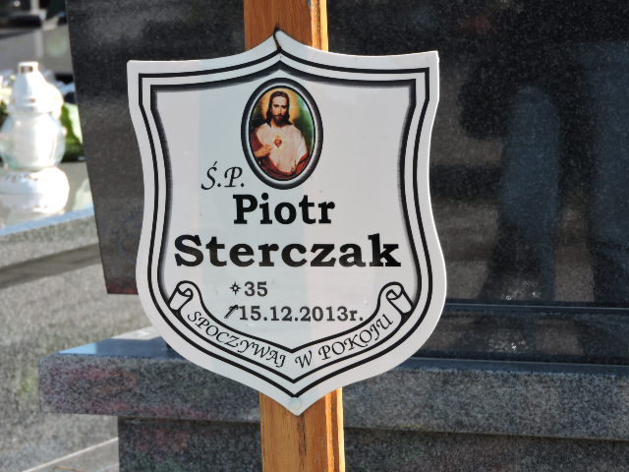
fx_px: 3271
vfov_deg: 8.2
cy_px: 236
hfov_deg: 11.0
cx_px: 314
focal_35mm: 180
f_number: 5.3
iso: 100
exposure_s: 1/200
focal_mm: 32.2
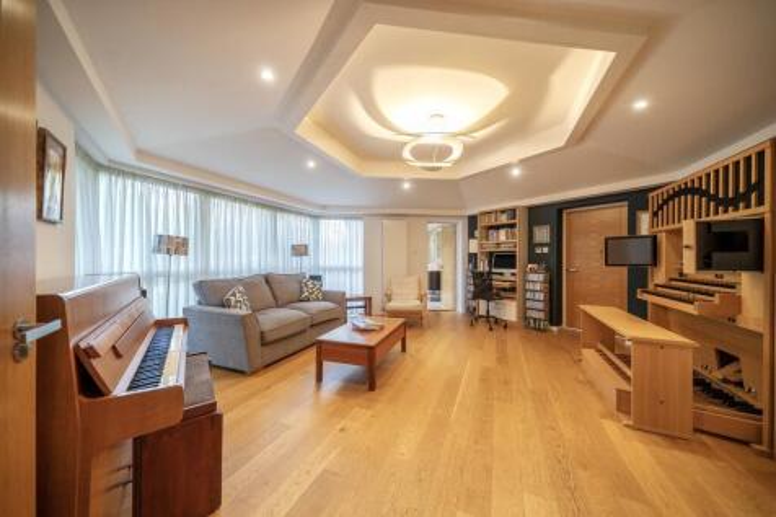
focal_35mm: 12
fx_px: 259
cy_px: 258
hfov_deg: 112.6
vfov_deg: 90.0
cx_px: 388
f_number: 4.5
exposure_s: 1/40
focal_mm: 12
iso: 500
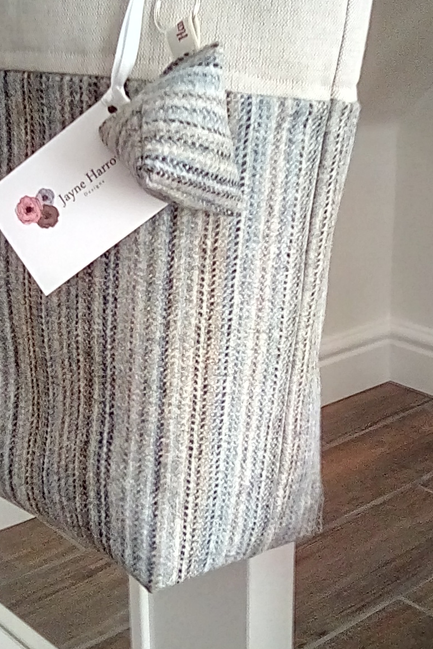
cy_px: 298
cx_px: 190
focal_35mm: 56
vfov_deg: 35.6
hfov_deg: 24.2
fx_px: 1010
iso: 243
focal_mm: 3.1
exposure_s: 1/30
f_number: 2.8
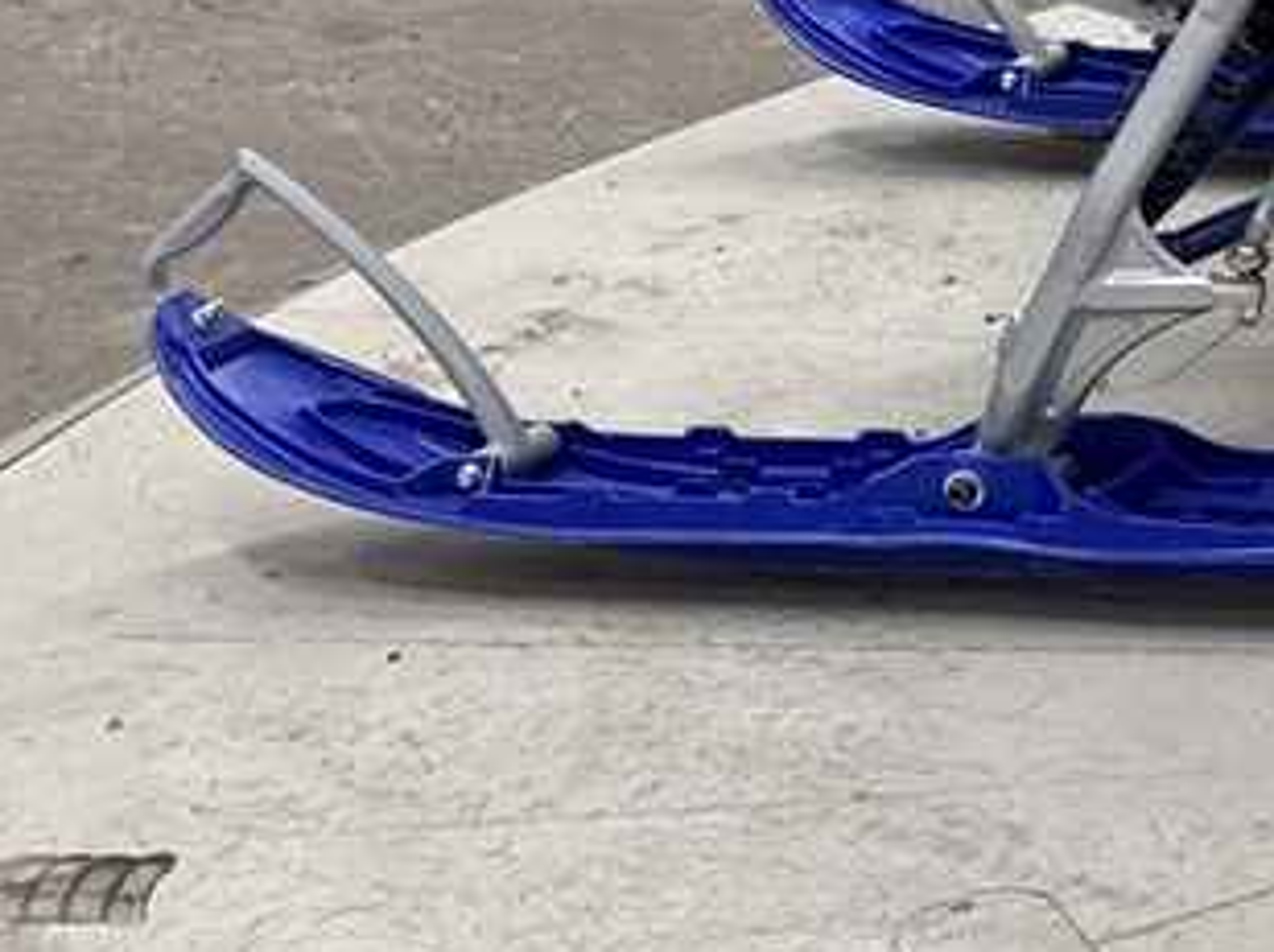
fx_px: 4117
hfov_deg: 14.6
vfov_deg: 12.9
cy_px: -99
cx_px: 2532
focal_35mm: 112
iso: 80
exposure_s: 1/100
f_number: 1.78
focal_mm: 6.76
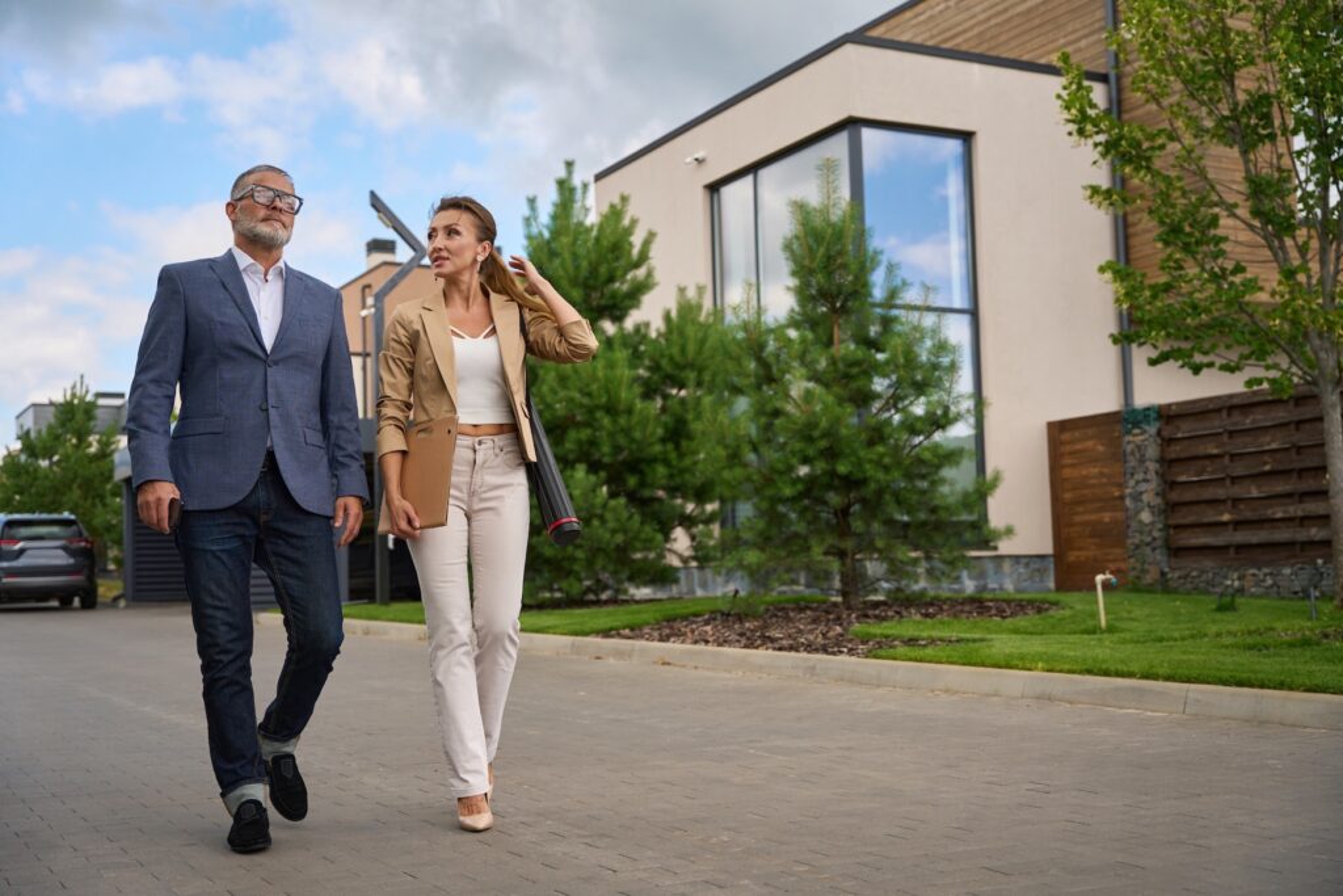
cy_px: 448
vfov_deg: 30.8
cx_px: 672
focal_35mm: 44
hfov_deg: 44.9
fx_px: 1627
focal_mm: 43.6
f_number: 3.2
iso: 200
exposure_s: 1/2500
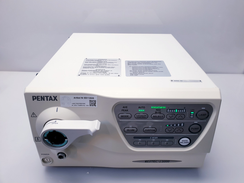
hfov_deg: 67.3
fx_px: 183
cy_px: 92
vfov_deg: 53.1
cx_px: 122
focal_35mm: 26
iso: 50
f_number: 2.4
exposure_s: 1/50
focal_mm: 4.3
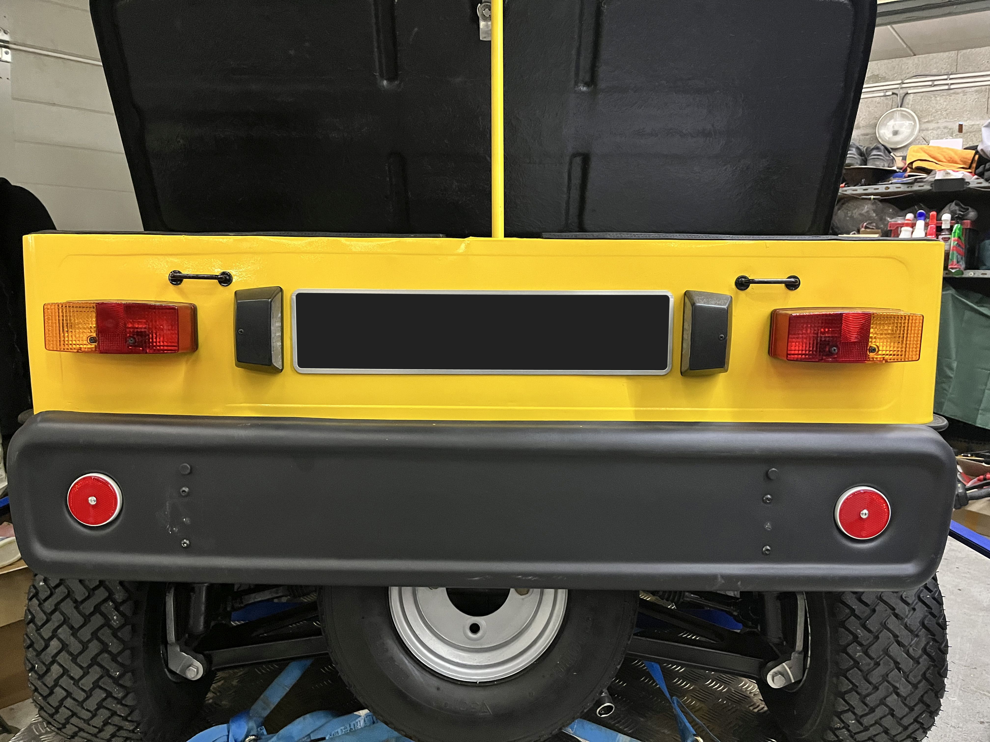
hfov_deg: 67.3
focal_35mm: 26
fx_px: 744
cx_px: 495
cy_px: 371
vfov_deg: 53.1
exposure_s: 1/37
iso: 640
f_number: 1.6
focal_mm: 5.1
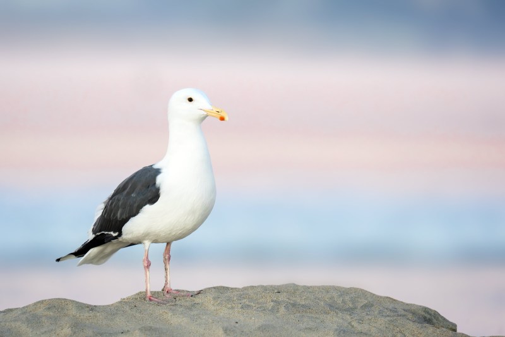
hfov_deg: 4.3
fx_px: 6746
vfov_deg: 2.9
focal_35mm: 481
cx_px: 252
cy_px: 168
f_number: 6.3
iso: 3200
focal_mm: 481
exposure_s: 1/250
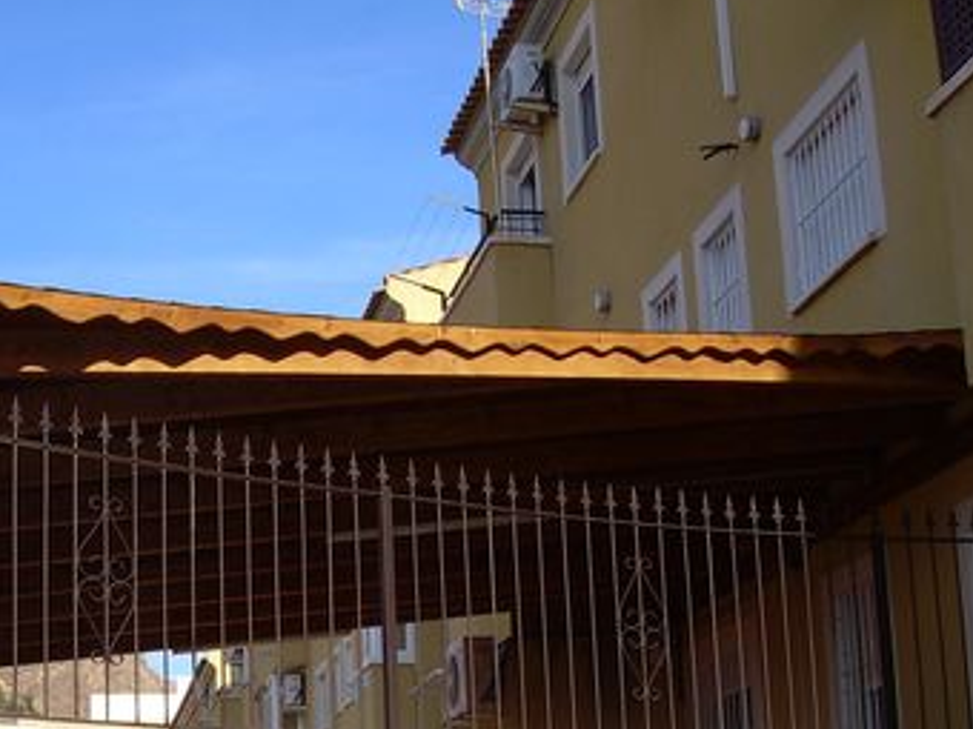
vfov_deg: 21.7
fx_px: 1883
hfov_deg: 28.8
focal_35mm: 67
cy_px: 552
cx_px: 349
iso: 50
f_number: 4.6
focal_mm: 6.3
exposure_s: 1/420
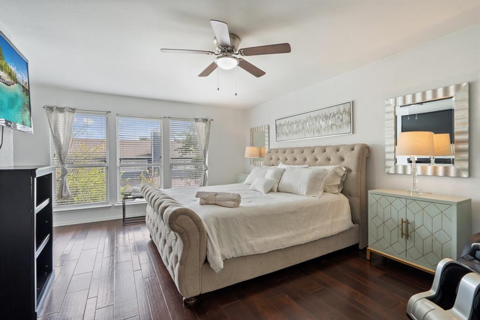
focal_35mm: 16
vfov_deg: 73.7
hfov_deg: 96.8
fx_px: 213
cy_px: 160
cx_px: 240
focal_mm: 16
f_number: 9.5
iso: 320
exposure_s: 1/4
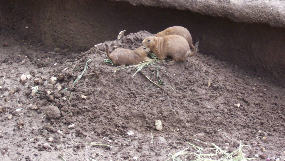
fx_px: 1164
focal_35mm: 154
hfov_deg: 14.0
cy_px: 34
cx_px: 130
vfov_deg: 7.9
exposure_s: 1/125
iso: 140
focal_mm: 18
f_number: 4.8
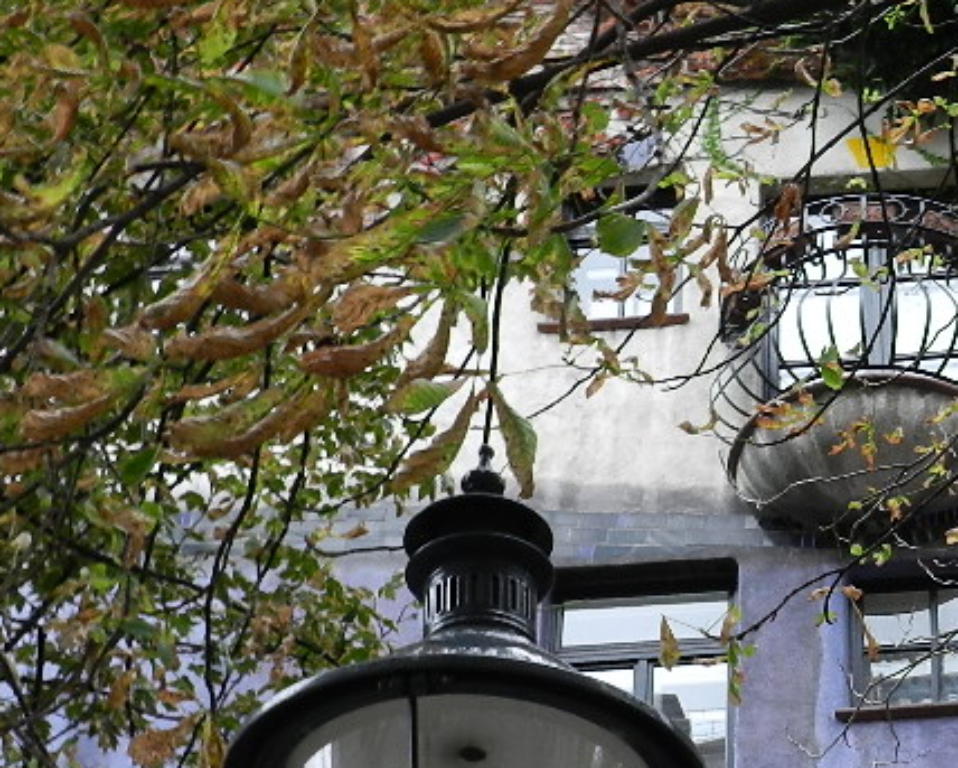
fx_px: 2979
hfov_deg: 17.6
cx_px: 1077
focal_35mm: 105
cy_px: 582
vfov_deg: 14.6
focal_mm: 8.1
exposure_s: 1/40
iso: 160
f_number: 4.2
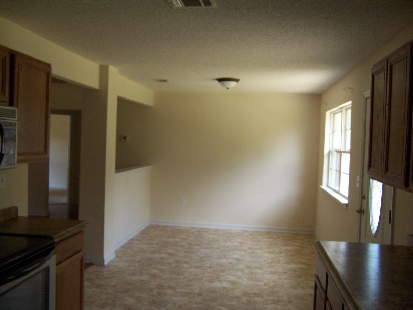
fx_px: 394
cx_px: 206
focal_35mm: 33
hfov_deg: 55.4
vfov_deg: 42.9
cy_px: 155
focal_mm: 5.5
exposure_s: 1/60
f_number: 2.8
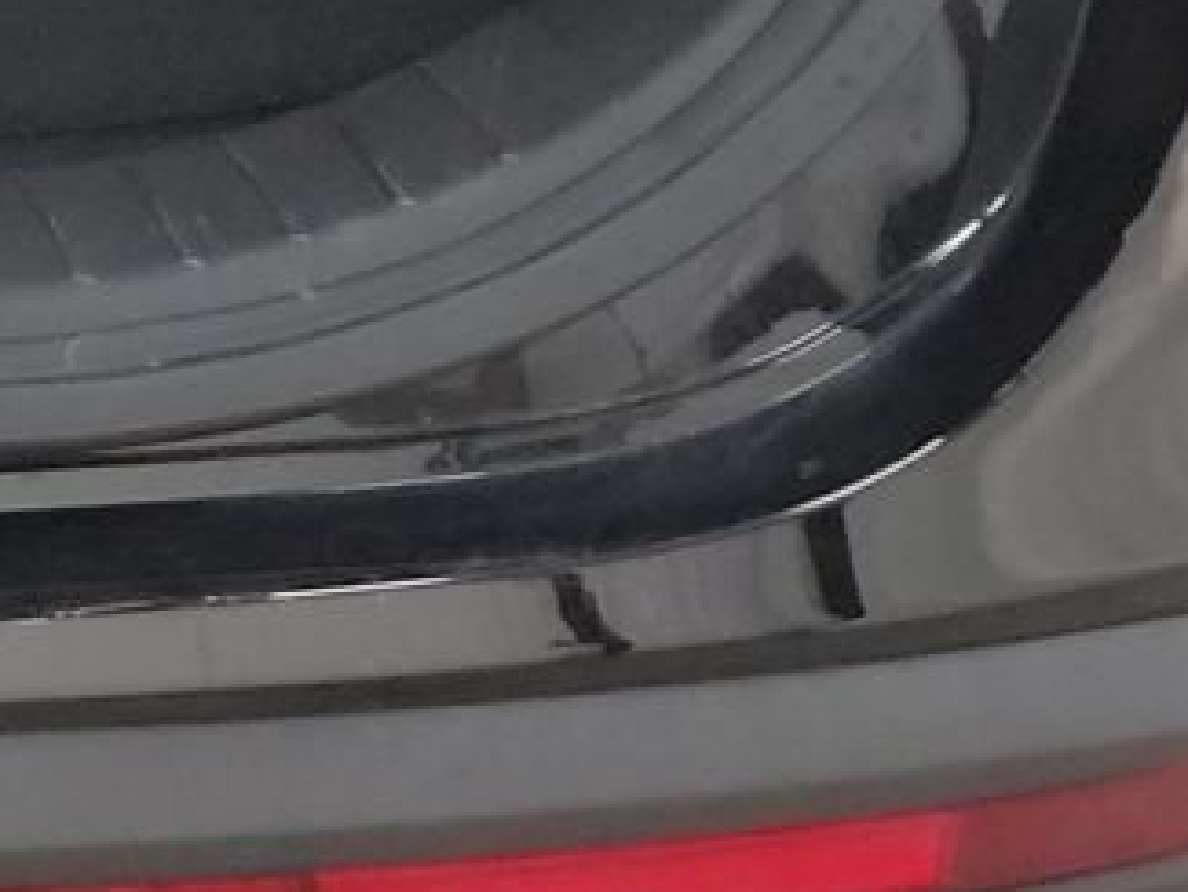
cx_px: -1002
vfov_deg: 11.9
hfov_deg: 14.5
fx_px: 4051
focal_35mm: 118
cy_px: -548
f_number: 1.8
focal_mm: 6.7
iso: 526
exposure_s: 1/59
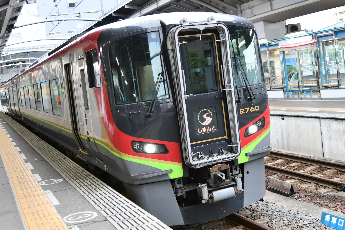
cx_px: 169
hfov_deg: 45.4
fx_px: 412
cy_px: 116
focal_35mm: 43
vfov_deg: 31.2
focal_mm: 38
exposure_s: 1/50
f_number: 4
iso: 400
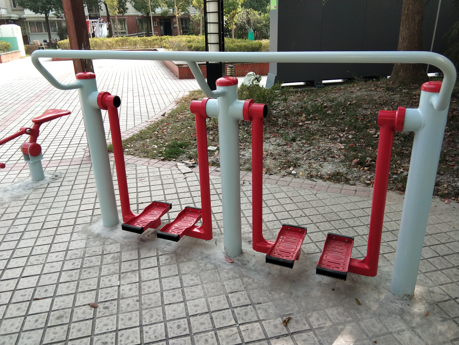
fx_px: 411
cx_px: 230
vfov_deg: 45.4
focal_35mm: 31
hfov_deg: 58.4
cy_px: 172
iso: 50
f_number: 2.2
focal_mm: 3.69
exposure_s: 1/186
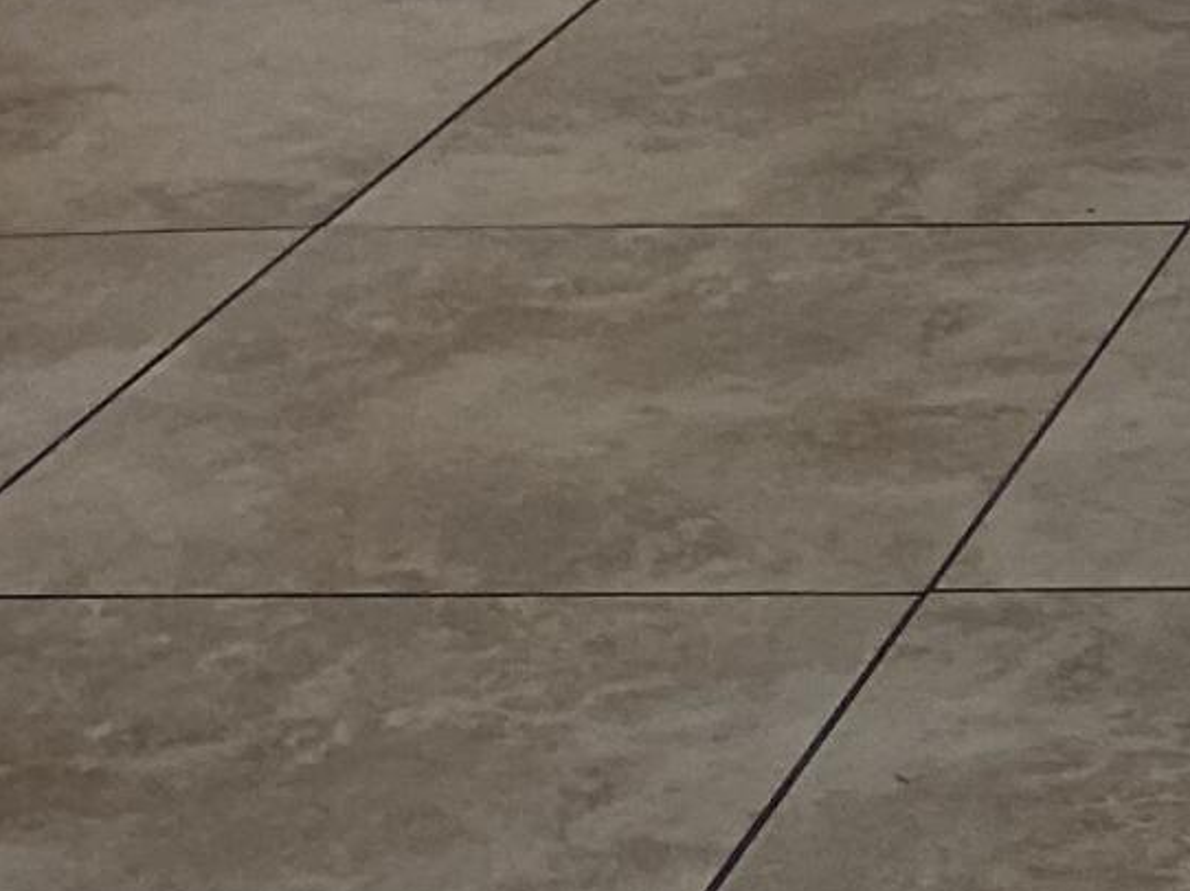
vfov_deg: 9.3
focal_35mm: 144
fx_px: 4948
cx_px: 2411
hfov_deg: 12.1
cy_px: -1209
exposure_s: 1/120
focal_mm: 4.25
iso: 125
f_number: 1.8
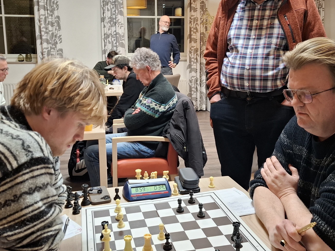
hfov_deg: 51.4
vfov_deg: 39.6
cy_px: 115
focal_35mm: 36
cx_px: 166
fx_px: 348
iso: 320
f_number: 1.8
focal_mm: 5.54
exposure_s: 1/33
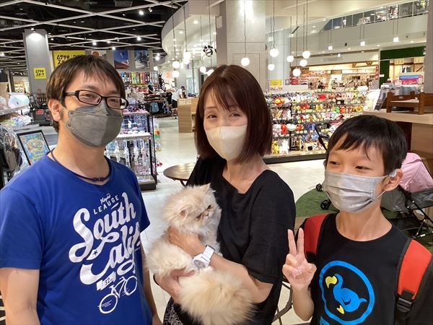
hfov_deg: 58.4
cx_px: 216
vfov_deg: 45.4
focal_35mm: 31
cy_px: 162
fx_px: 388
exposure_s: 1/60
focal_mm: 3.3
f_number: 2.4
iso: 160
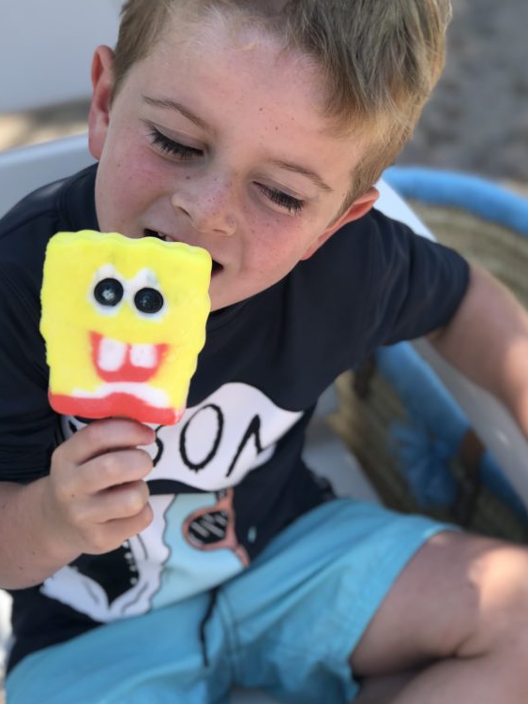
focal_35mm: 81
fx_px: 1648
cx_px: 235
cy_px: 358
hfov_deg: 18.2
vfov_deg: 24.1
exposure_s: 1/267
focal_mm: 6.6
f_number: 2.8
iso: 20
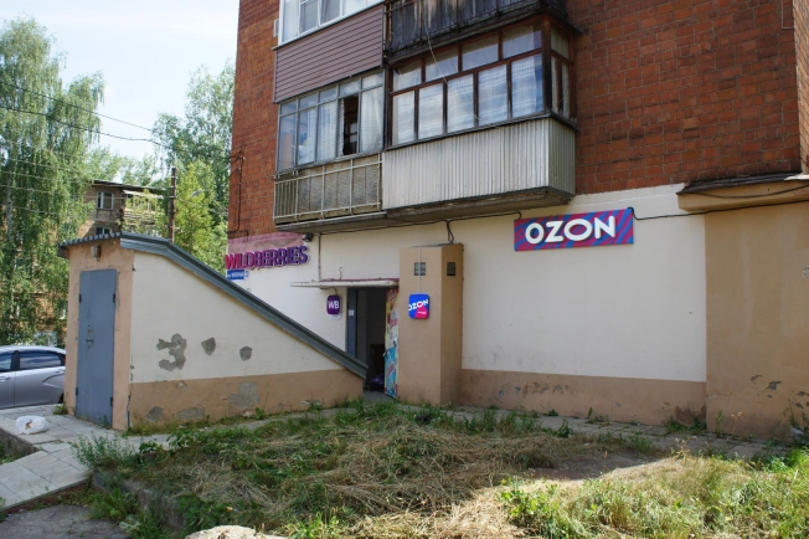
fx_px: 606
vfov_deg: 47.9
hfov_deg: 67.4
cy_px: 270
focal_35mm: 27
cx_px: 404
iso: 200
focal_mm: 18
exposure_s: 1/80
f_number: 11
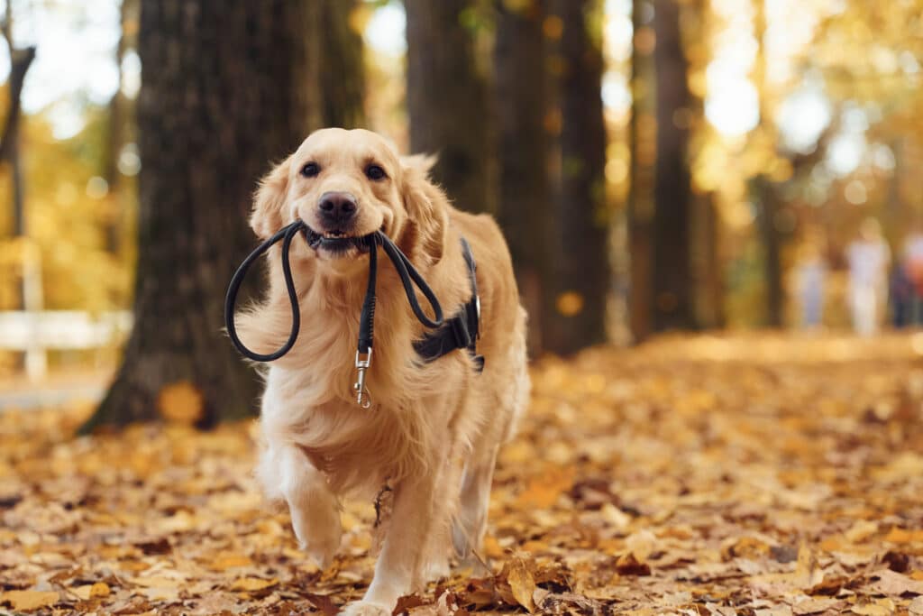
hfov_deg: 15.2
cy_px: 308
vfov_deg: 10.2
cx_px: 462
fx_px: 3461
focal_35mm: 135
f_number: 4.5
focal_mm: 135
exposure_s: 1/500
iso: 1000
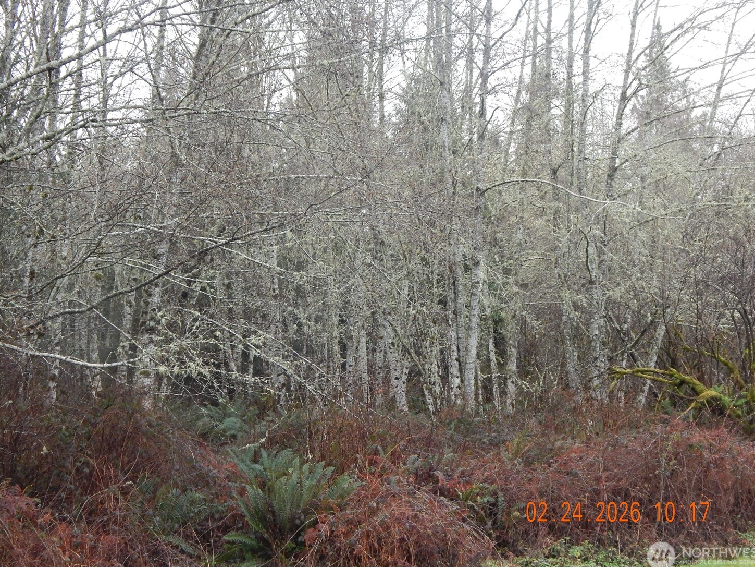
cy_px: 264
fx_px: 1156
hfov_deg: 36.2
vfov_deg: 27.5
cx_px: 365
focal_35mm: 53
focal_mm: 8.6
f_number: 3.7
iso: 320
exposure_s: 1/250
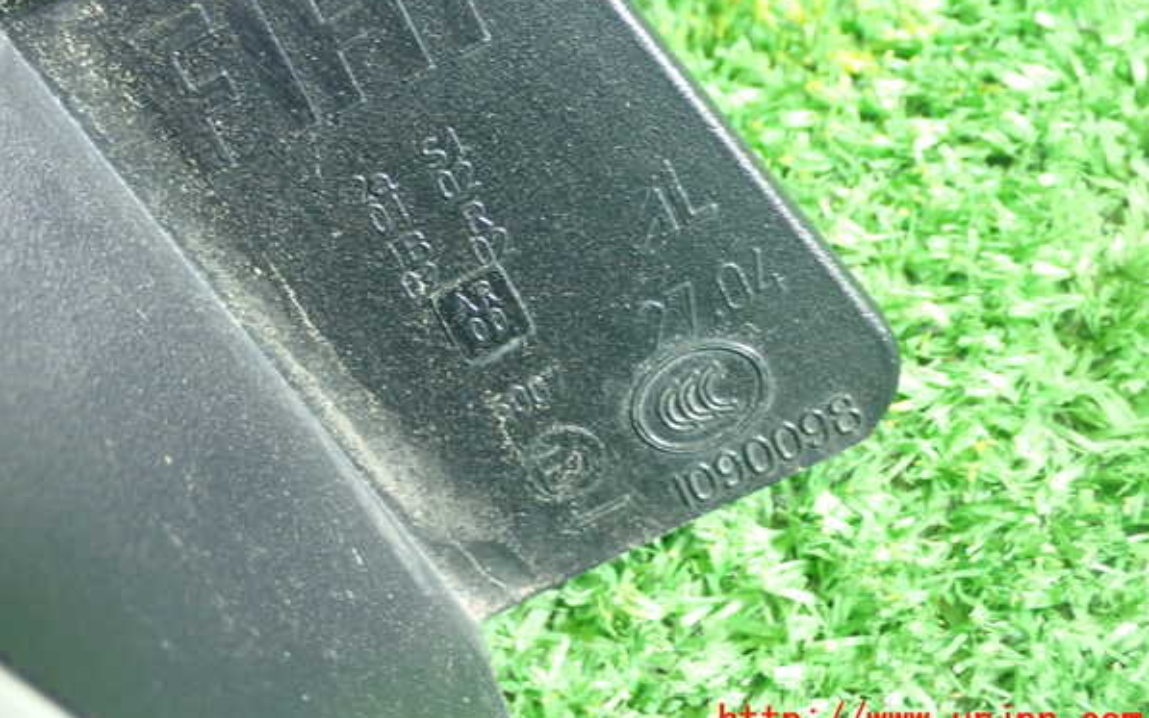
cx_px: 575
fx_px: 2067
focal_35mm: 66
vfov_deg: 19.7
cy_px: 314
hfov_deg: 31.1
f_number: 3.6
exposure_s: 1/20
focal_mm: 11.09
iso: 800
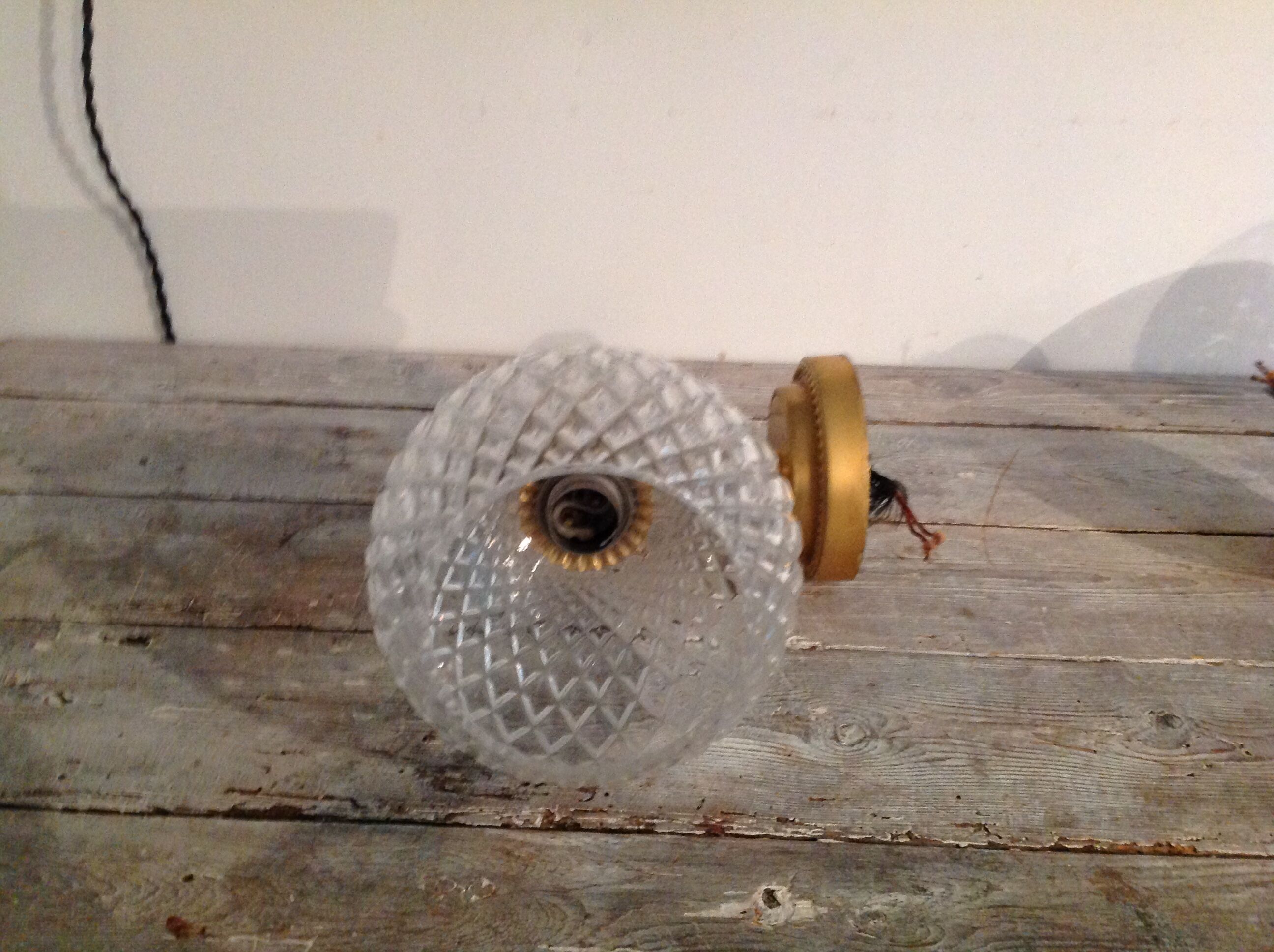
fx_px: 1286
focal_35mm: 35
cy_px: 476
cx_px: 637
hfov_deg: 52.7
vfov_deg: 40.6
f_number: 2.4
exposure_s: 1/17
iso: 400
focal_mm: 4.28
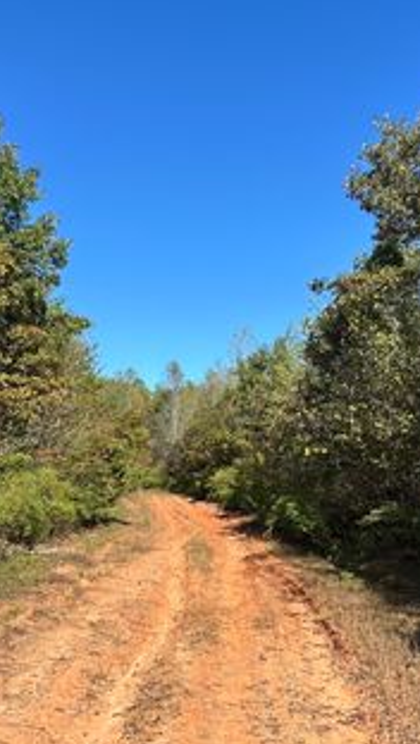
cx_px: 205
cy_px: 376
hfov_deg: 32.9
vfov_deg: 55.3
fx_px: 711
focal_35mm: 36
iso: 80
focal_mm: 6.86
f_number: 1.78
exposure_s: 1/2732
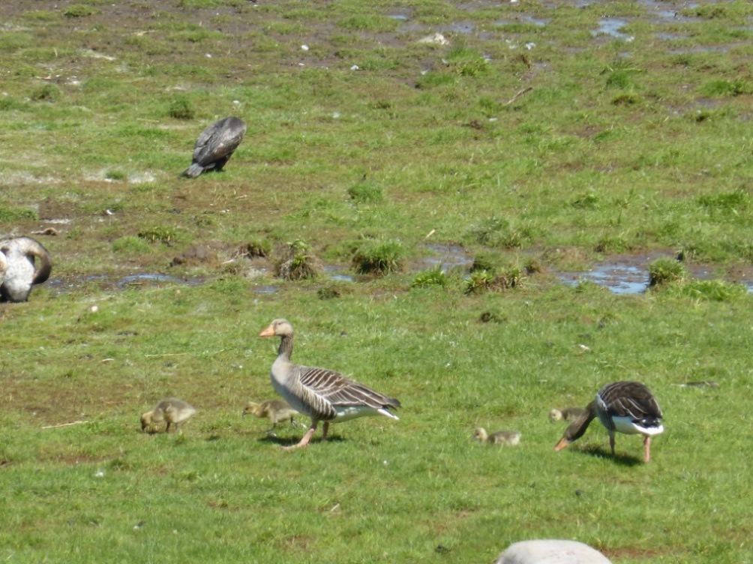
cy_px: 282
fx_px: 18372
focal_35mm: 845
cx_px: 376
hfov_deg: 2.3
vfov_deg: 1.8
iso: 100
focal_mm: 86
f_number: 6.4
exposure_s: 1/200
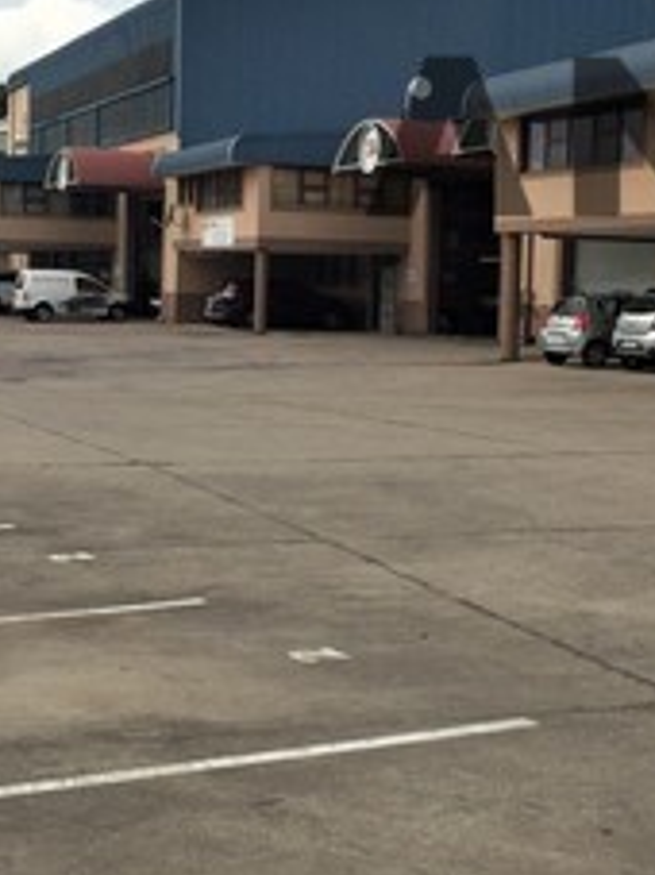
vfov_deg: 30.2
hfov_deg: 22.9
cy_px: 349
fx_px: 1616
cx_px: 281
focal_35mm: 64
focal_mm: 4.15
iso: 32
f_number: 2.2
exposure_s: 1/2825
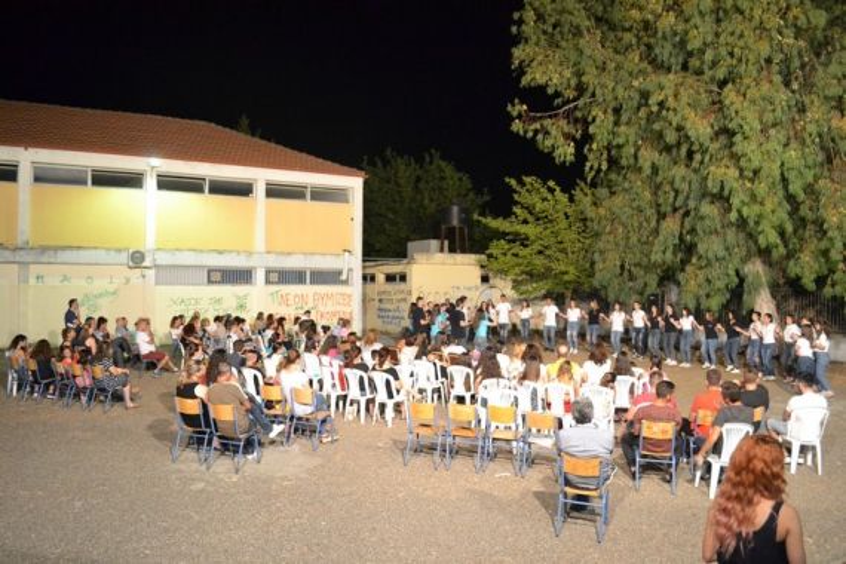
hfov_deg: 67.4
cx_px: 423
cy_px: 282
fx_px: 634
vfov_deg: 47.9
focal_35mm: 27
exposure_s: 1/25
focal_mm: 18
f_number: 3.5
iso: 3200
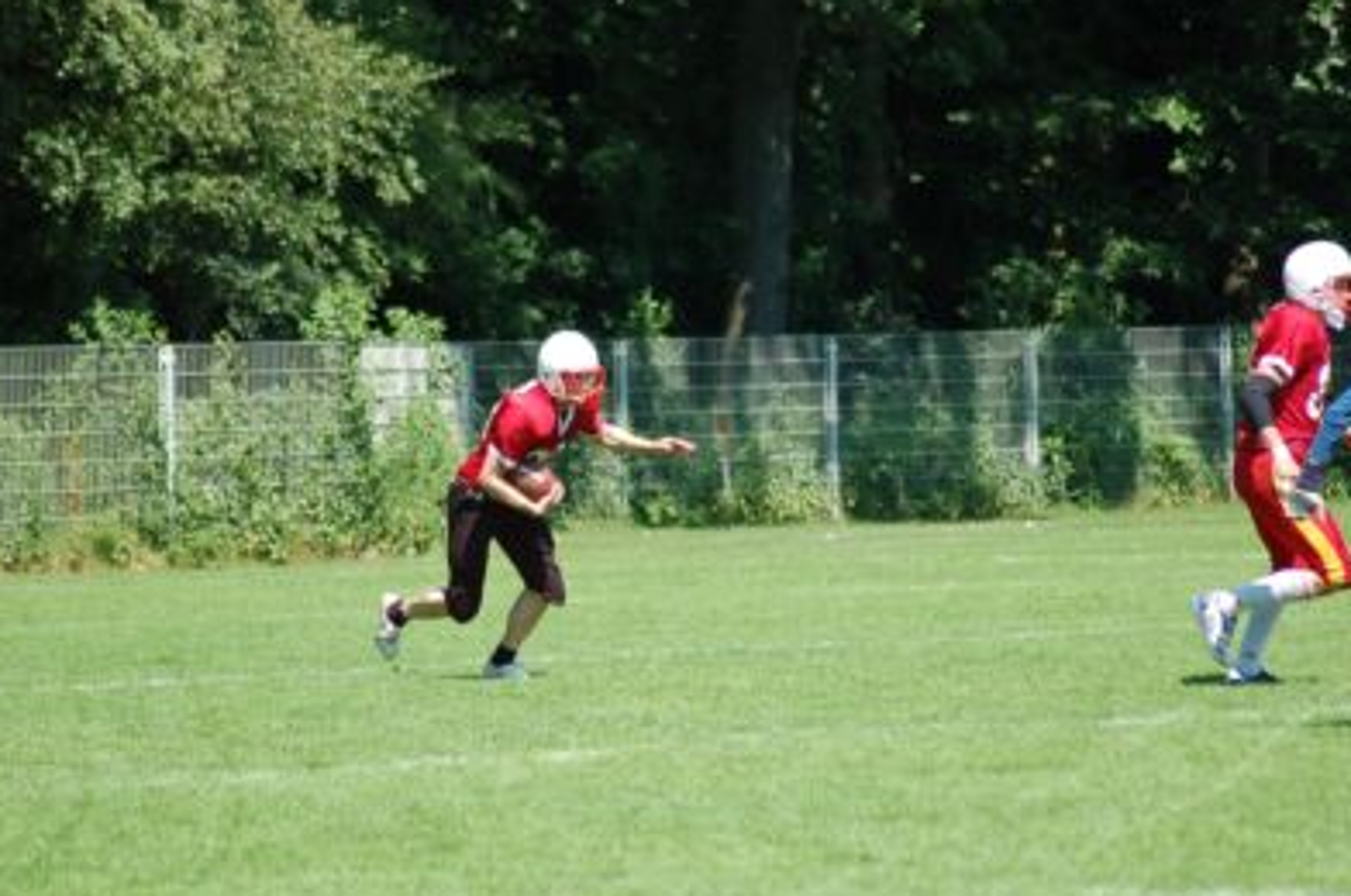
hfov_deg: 7.9
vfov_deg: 5.3
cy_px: 496
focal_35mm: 260
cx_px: 643
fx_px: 9741
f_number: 4.5
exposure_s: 1/1000
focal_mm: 150
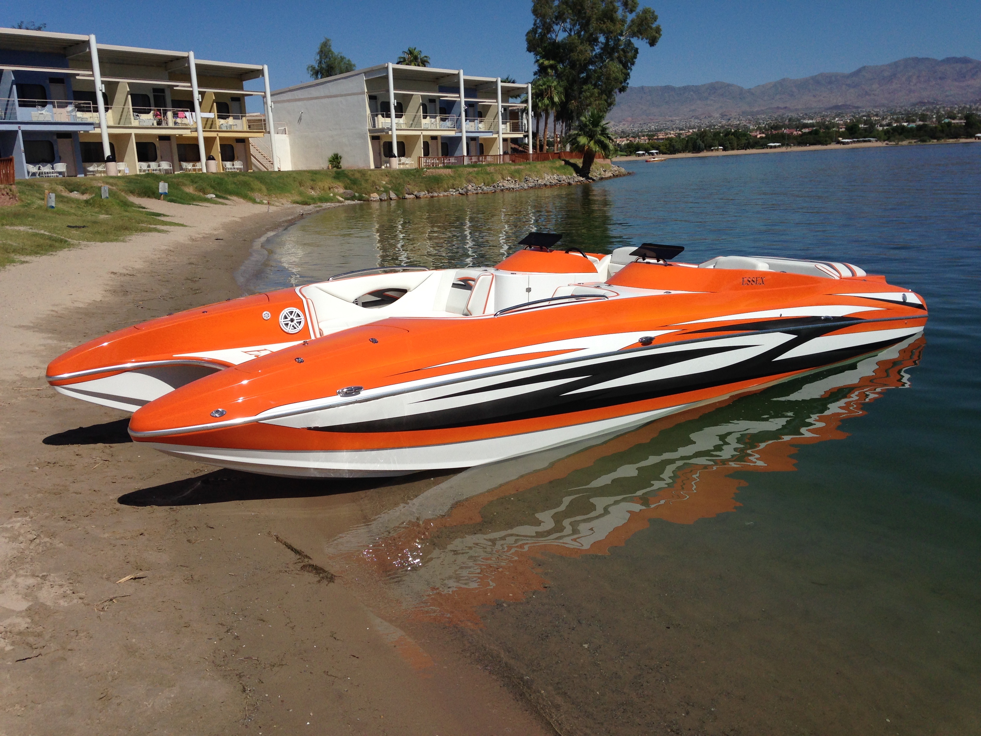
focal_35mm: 33
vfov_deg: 42.9
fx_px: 935
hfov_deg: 55.4
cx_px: 490
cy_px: 368
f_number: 2.4
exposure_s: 1/4525
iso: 50
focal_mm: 4.12
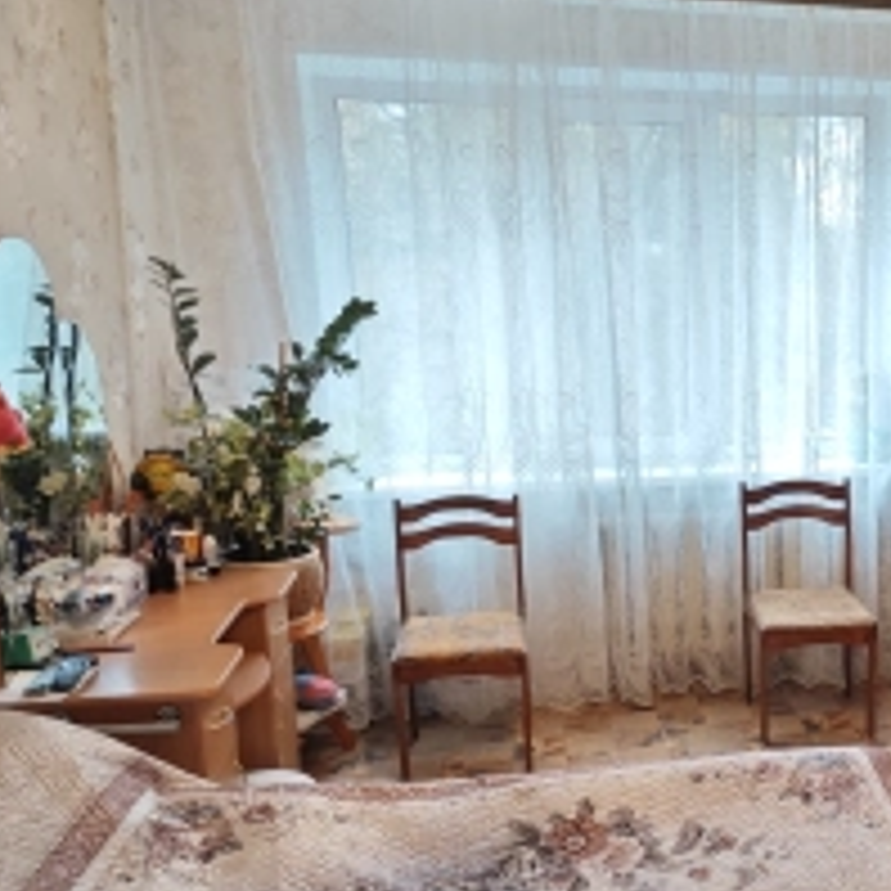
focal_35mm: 39
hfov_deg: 39.3
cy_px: 544
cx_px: 828
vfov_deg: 42.6
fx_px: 1136
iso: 250
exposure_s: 1/33.3
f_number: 2.2
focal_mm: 2.16
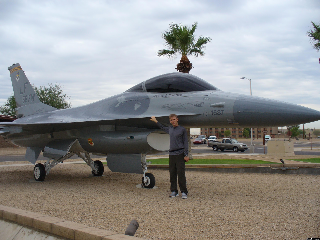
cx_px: 160
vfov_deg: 38.7
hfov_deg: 50.1
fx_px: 342
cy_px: 120
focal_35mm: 37
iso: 80
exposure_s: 1/160
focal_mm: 6.1
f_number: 5.6
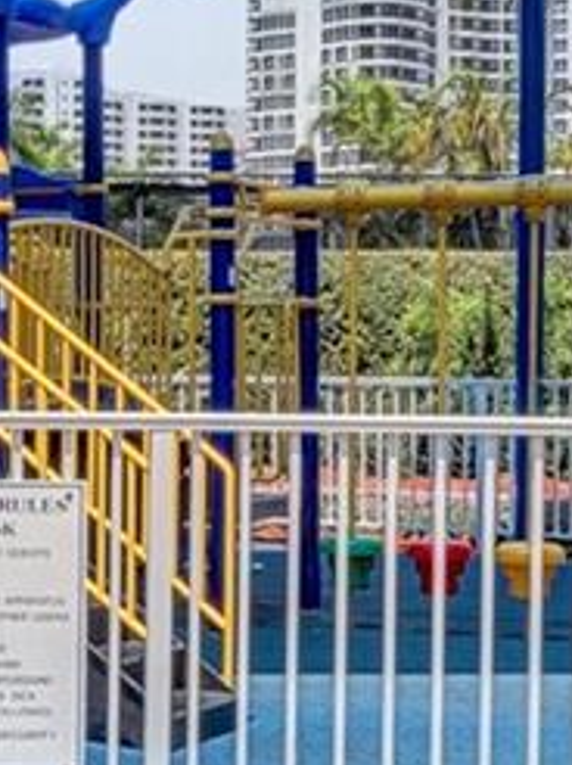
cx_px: -401
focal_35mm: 100
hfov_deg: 13.5
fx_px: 2207
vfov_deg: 19.7
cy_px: 390
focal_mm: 16
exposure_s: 1/500
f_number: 16
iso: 1250
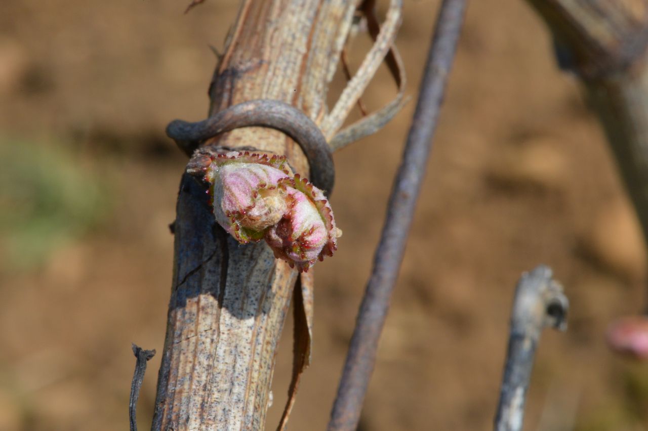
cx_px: 324
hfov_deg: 19.5
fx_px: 1889
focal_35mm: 105
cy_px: 216
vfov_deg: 13.0
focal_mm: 105
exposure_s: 1/125
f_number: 40
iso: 2000
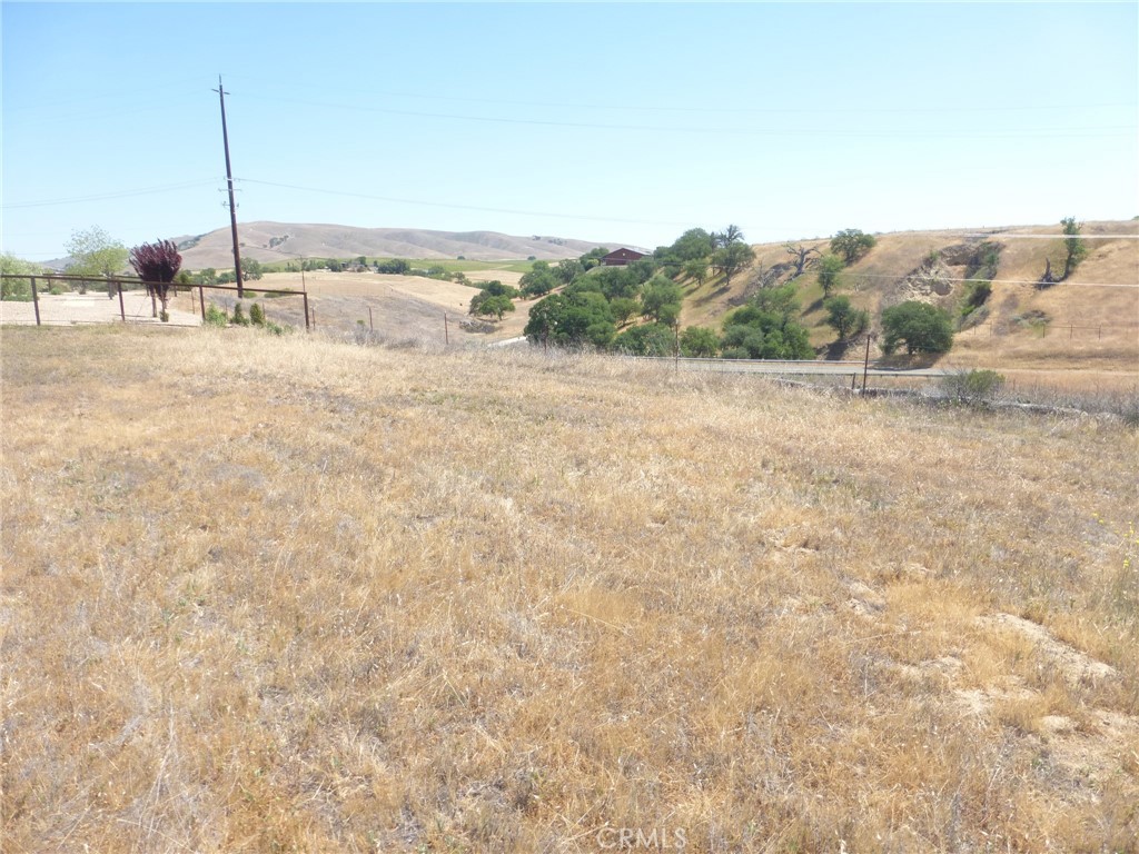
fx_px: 790
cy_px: 427
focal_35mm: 24
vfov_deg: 56.8
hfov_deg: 71.6
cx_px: 570
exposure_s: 1/400
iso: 100
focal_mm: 4.3
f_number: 4
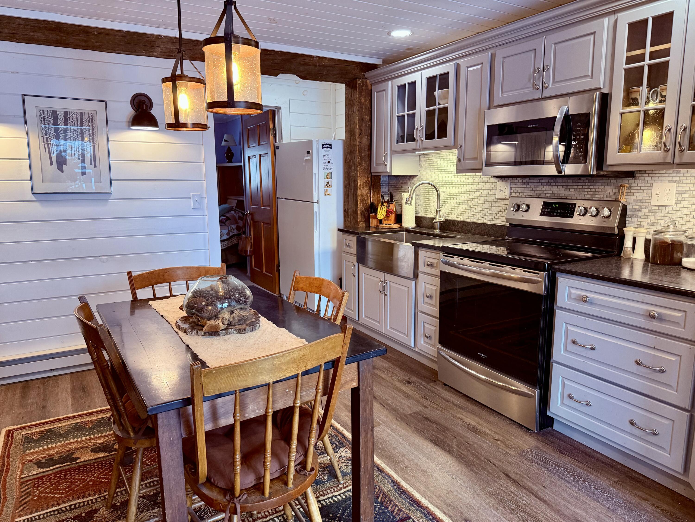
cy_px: 261
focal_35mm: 24
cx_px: 348
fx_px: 482
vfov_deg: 56.8
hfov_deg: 71.6
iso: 320
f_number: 1.78
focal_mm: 6.76
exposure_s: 1/60
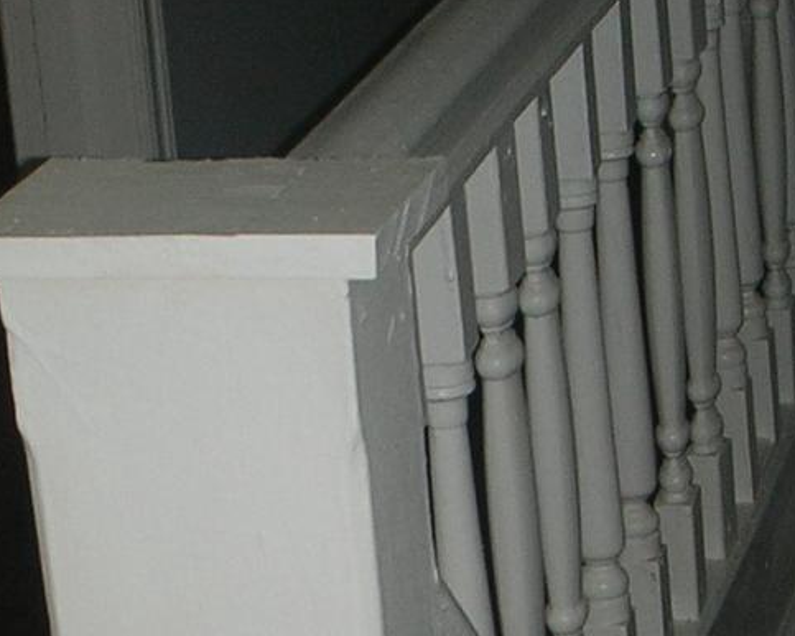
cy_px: 676
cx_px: 252
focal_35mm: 145
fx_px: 3410
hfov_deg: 13.3
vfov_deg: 10.5
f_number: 3
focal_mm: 5.8
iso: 50
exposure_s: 1/60.1
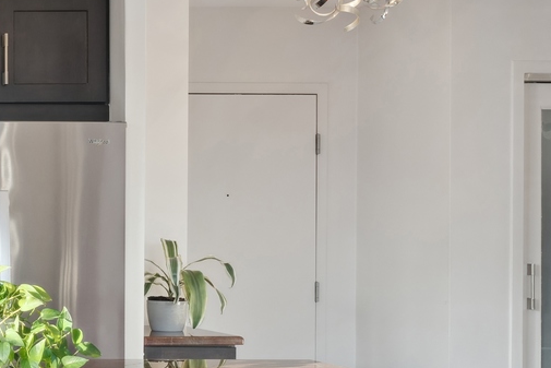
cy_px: 244
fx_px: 1179
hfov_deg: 22.1
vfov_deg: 17.7
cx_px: -259
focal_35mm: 77
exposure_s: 1/60
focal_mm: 24
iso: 320
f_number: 8
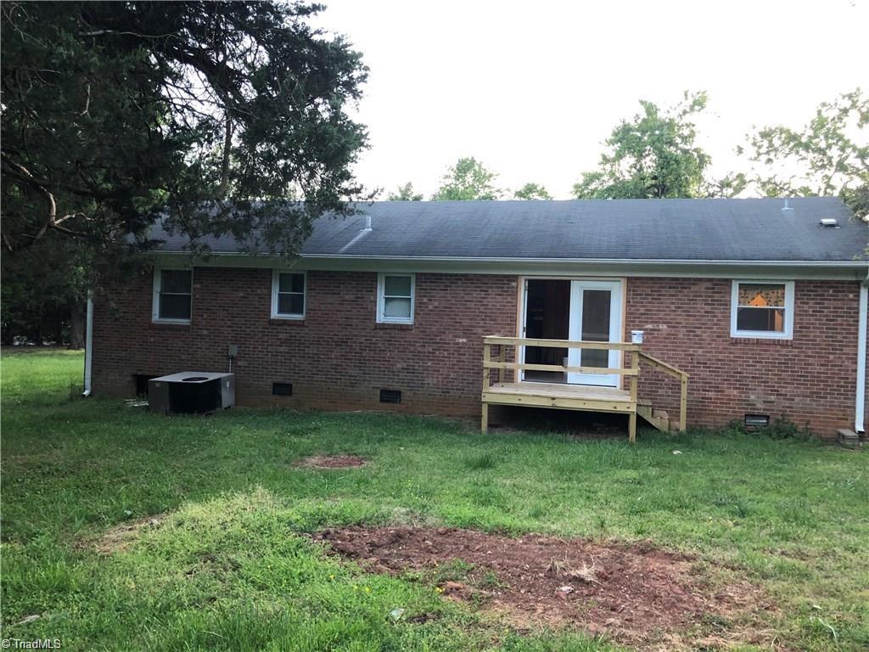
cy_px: 326
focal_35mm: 28
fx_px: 703
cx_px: 434
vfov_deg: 49.7
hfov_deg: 63.4
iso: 40
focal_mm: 3.99
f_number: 1.8
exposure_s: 1/17
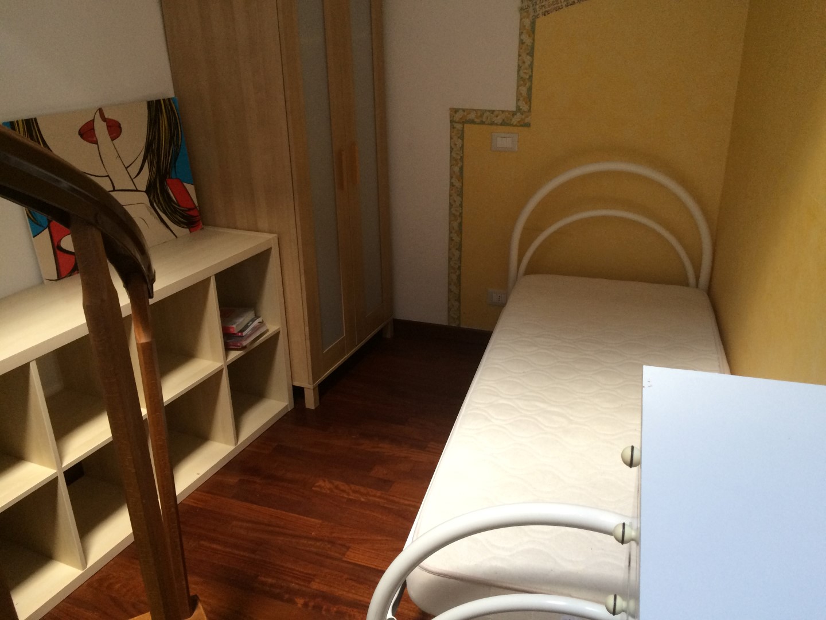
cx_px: 413
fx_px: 692
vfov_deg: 48.2
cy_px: 310
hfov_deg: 61.7
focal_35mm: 29
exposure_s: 1/33
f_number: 2.2
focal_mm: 4.15
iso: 160
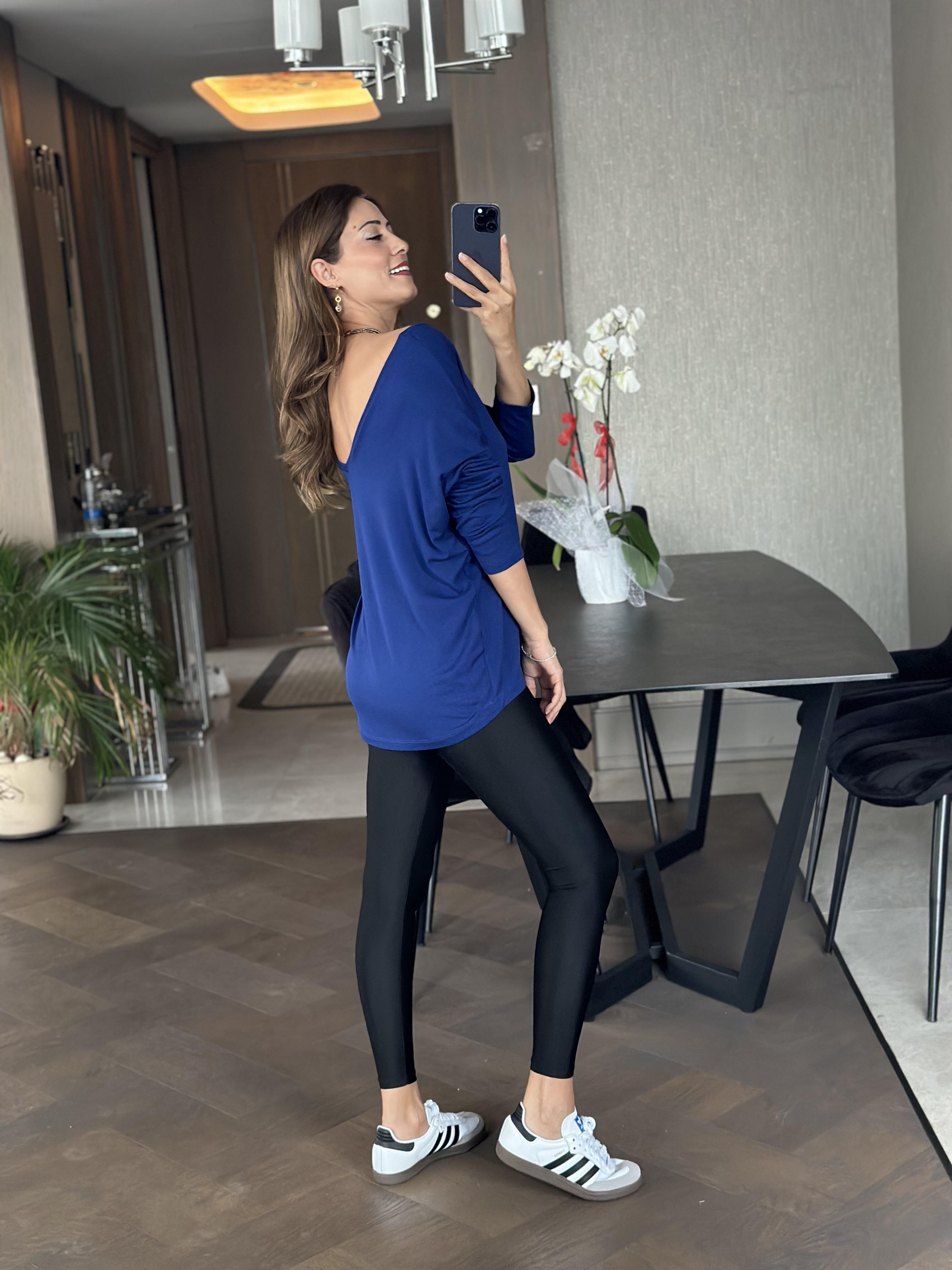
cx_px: 476
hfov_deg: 30.3
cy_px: 635
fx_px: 1760
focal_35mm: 48
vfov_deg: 39.7
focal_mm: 6.86
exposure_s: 1/40
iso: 400
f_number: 1.78
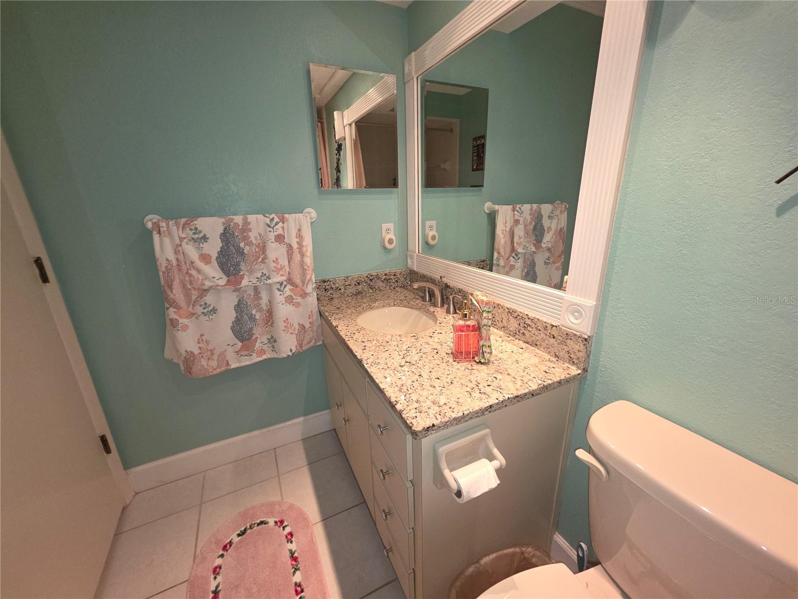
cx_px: 399
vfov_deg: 89.9
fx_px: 300
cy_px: 300
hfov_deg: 106.2
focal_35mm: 13
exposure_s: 1/60
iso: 125
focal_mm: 2.2
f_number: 1.9
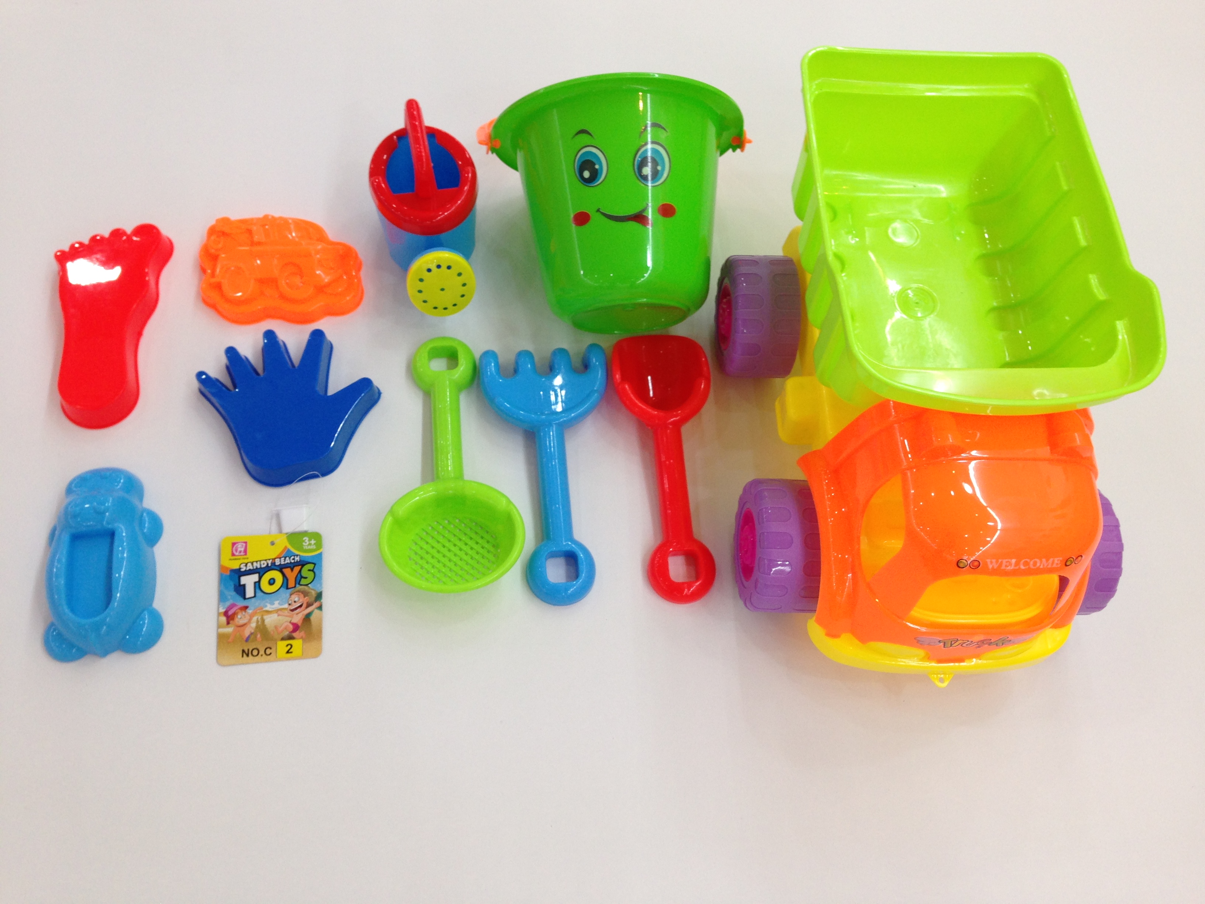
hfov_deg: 55.4
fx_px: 1149
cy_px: 452
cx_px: 602
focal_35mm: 33
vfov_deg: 42.9
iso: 50
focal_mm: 4.12
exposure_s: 1/40
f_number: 2.4
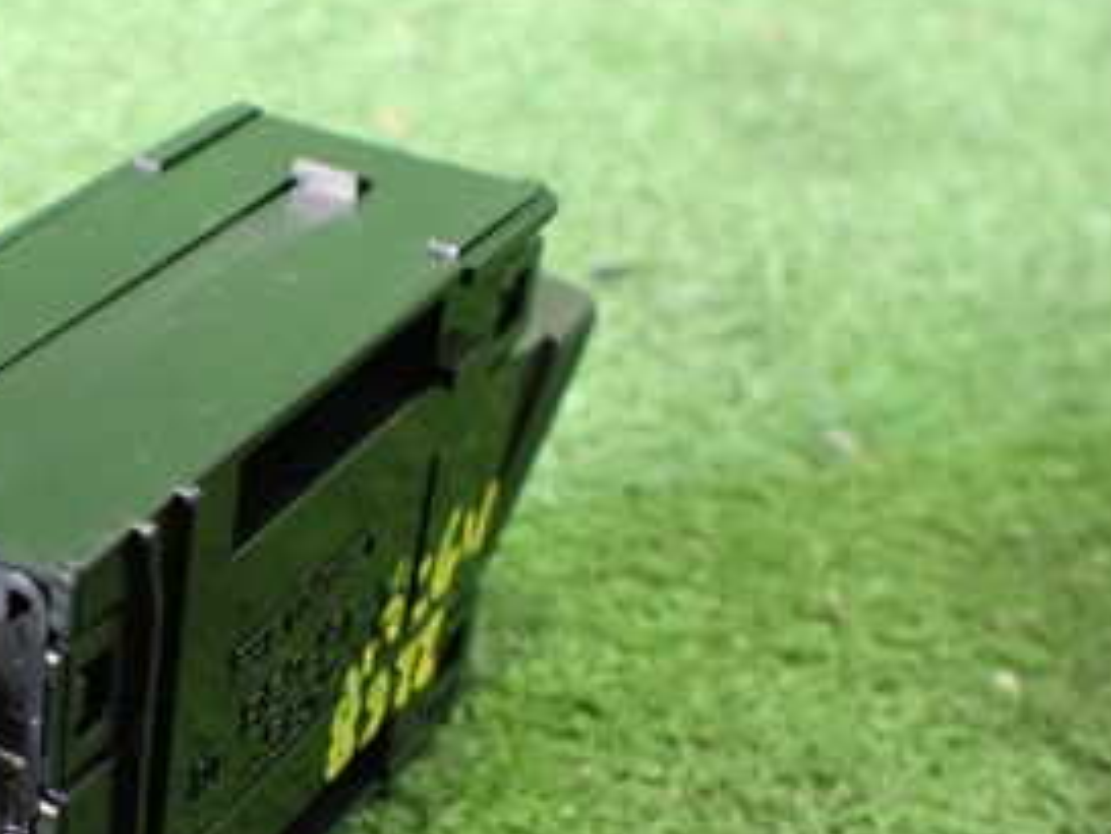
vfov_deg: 22.0
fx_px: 2119
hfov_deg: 28.0
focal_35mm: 66
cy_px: 663
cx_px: 53
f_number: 2.3
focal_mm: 5.4
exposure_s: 1/40
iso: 800
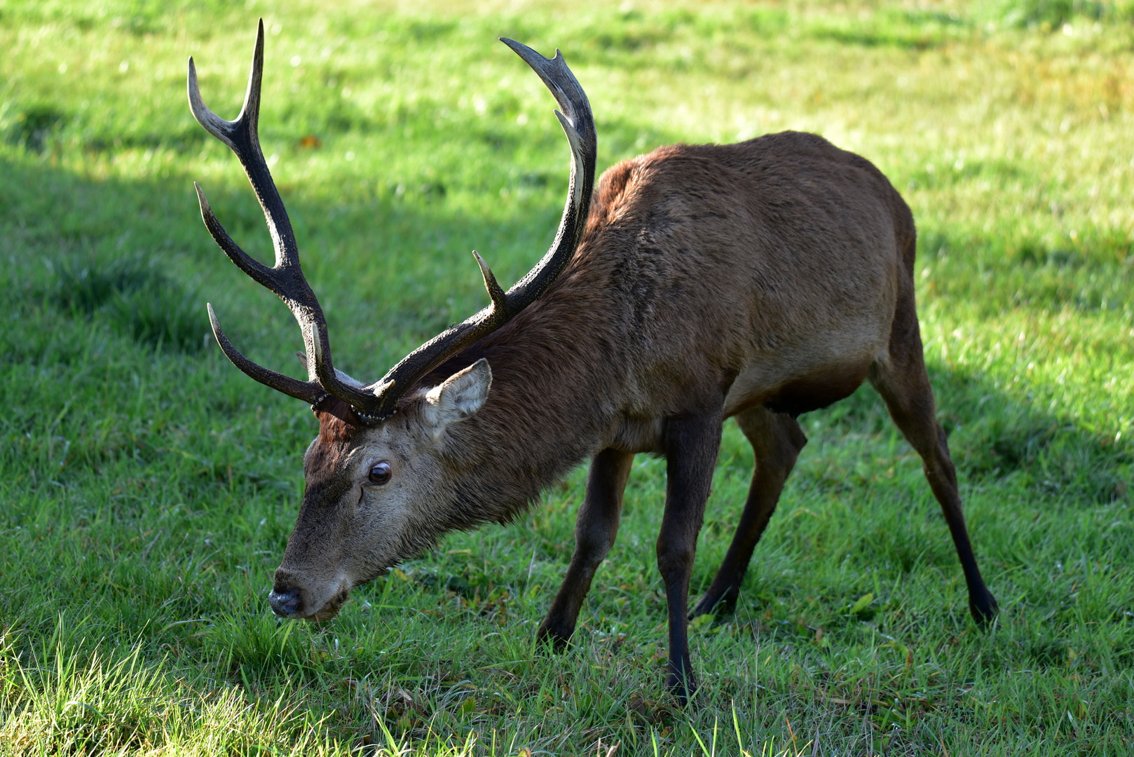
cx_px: 567
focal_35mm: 150
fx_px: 4726
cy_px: 378
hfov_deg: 13.7
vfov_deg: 9.2
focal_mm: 150
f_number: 5
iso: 500
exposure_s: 1/500
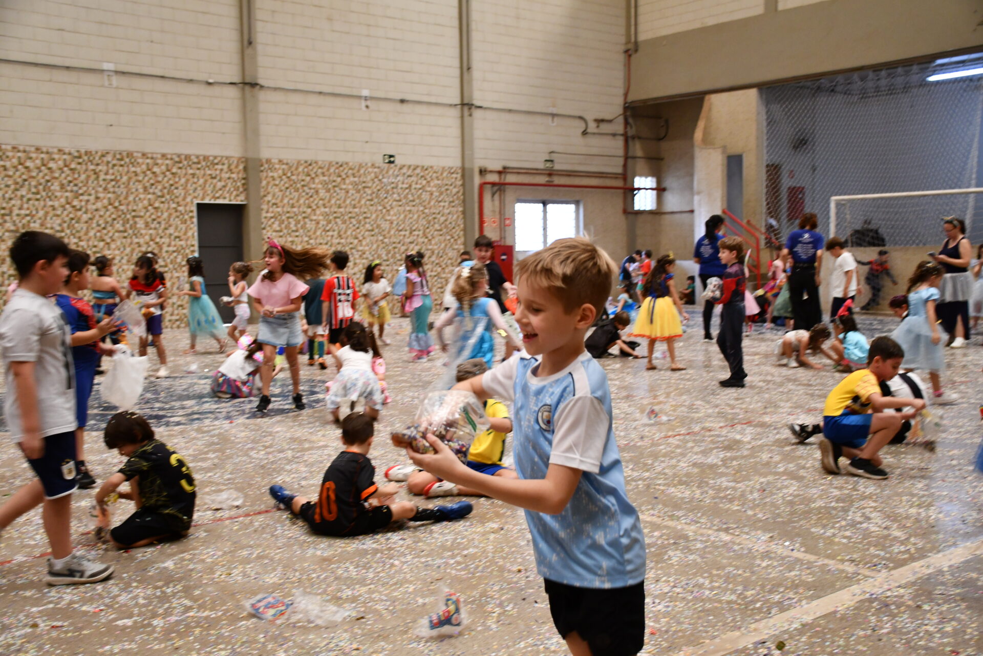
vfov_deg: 34.2
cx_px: 492
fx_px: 1065
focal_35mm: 39
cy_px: 328
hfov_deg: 49.6
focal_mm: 26
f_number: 3.8
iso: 1250
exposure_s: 1/125
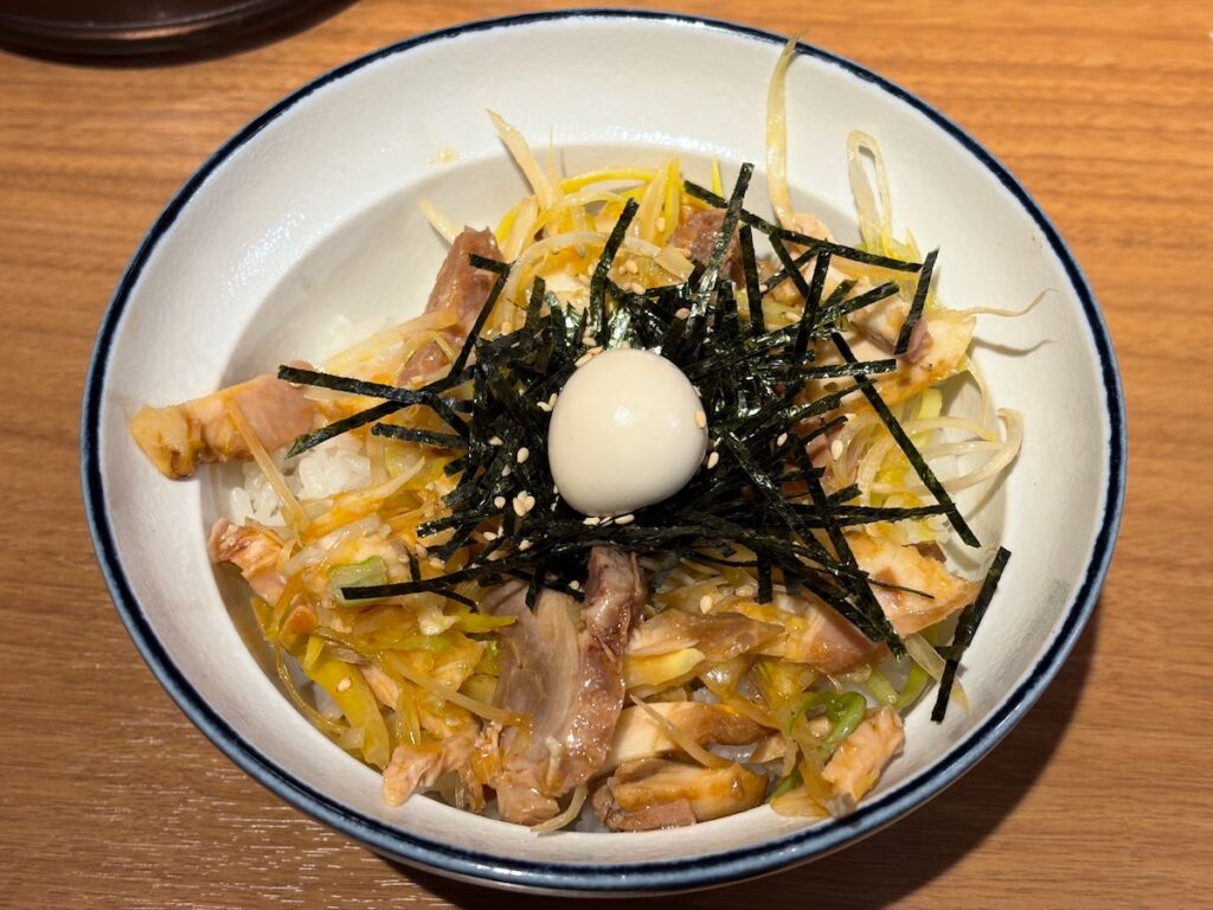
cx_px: 606
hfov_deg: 36.8
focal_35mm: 52
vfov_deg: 28.0
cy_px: 455
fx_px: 1822
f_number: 1.6
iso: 40
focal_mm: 5.96
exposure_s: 1/100
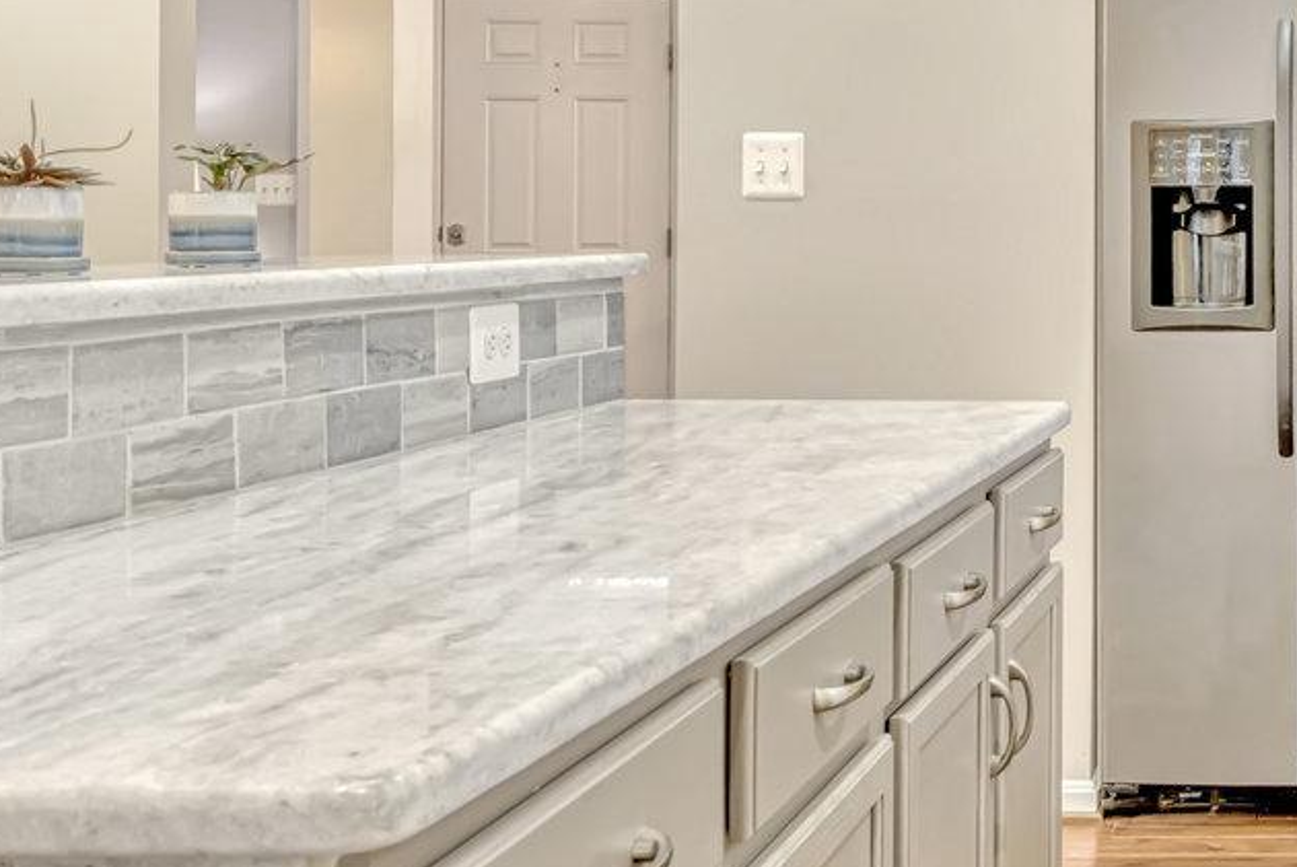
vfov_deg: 25.8
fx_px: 1875
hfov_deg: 33.2
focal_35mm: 52
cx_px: 1435
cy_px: 246
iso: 1250
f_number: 8
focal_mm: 16
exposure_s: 1/20
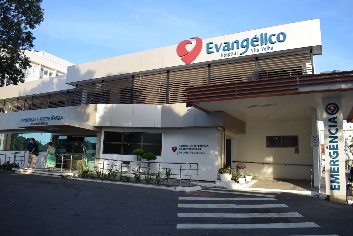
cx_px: 176
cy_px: 118
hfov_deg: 67.4
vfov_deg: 48.0
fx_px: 265
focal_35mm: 27
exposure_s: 1/200
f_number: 7.1
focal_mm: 18
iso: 100
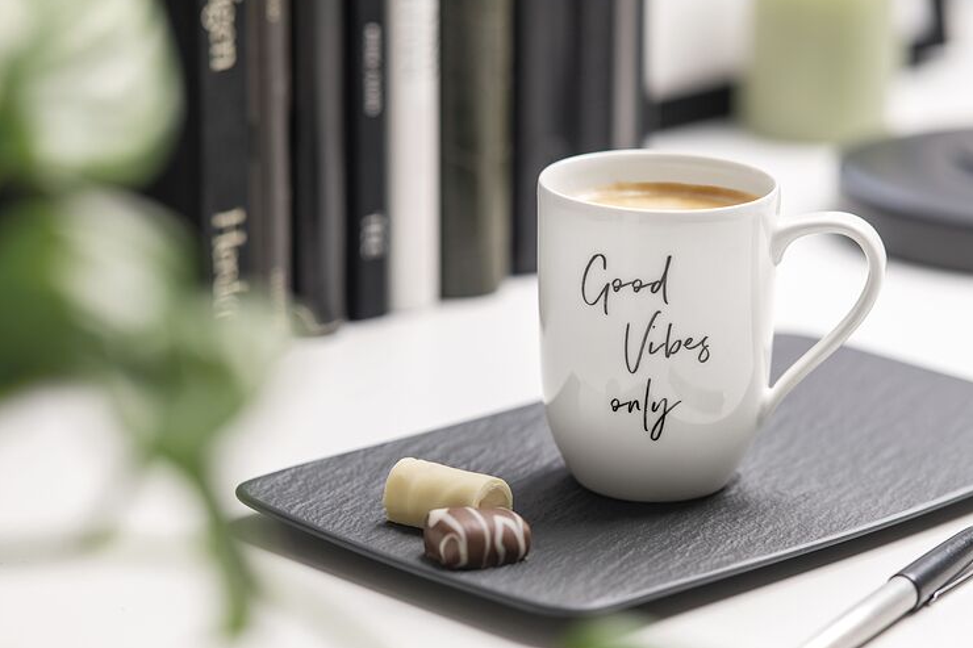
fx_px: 3323
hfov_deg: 16.6
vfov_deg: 11.1
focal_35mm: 123
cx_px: 567
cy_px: 364
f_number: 3.2
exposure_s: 1/160
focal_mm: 105
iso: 320
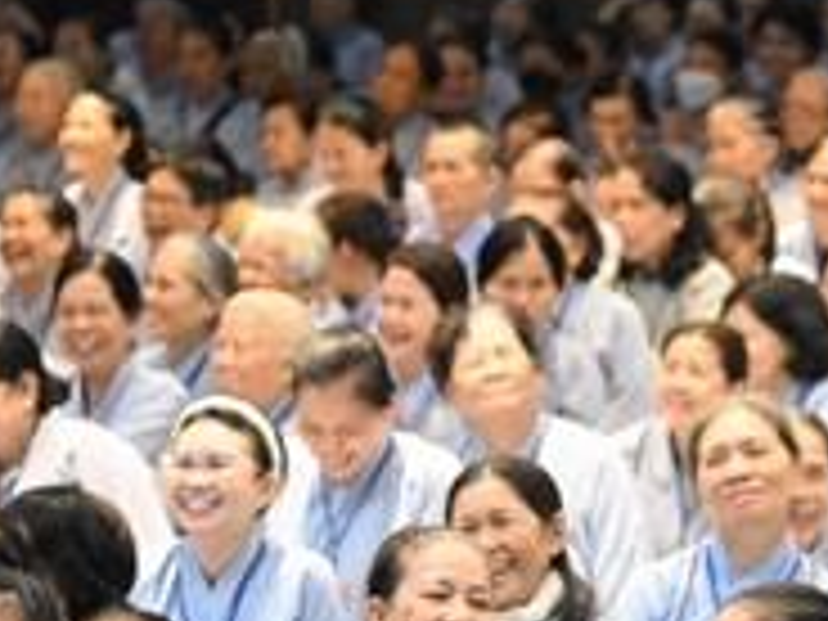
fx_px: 8109
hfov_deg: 5.8
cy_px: 398
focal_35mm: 339
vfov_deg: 4.4
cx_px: 1048
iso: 10000
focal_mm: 100
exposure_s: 1/250
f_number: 4
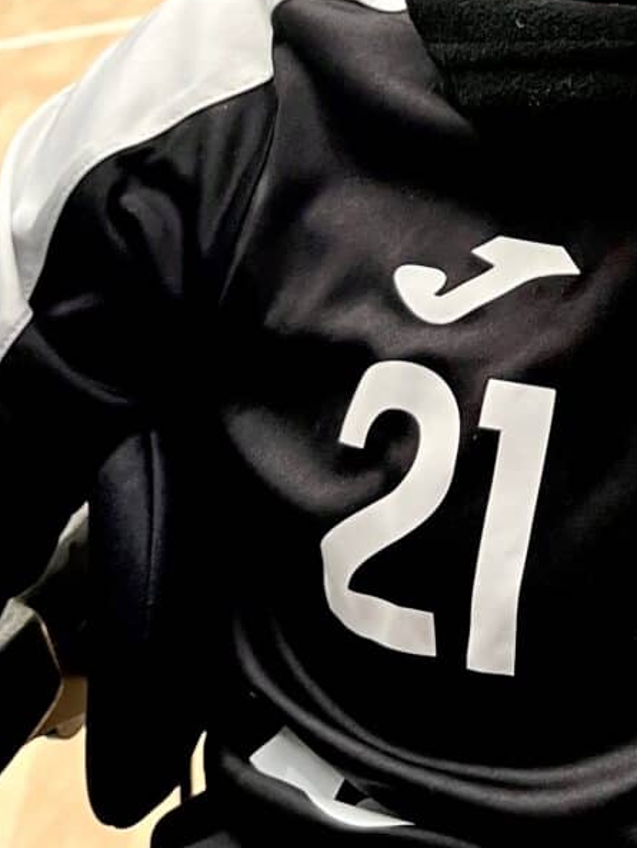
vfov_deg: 21.9
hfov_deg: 16.8
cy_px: -111
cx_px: 778
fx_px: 2060
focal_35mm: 84
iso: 125
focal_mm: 5.1
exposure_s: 1/50
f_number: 1.6
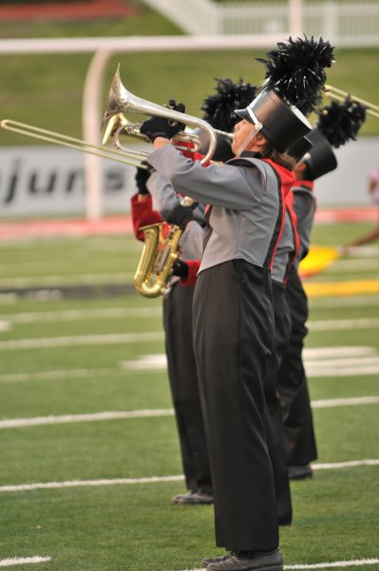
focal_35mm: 300
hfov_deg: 4.6
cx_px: 190
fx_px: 4745
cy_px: 286
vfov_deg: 6.9
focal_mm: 200
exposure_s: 1/100
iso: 200
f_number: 2.8
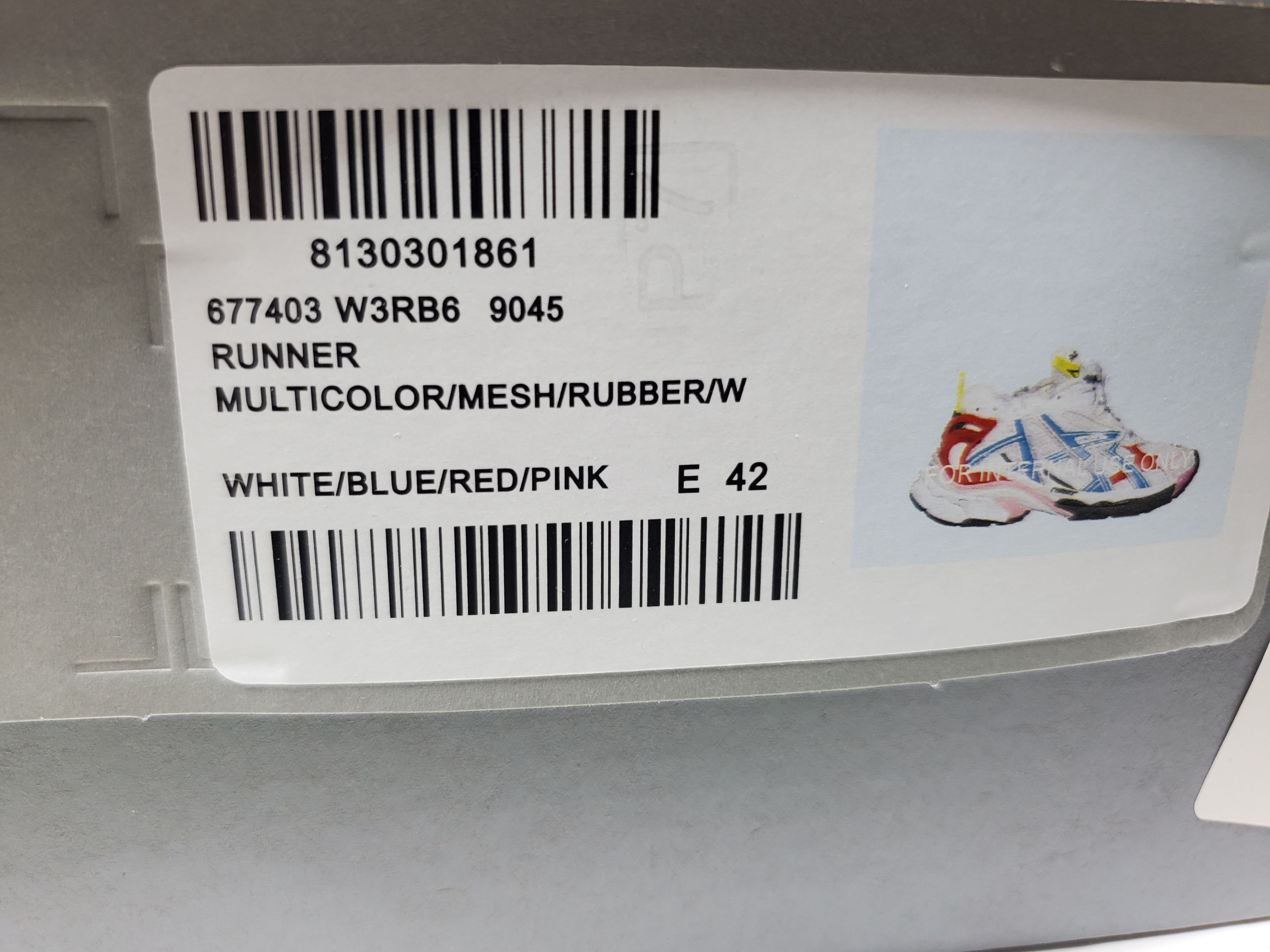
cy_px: 476
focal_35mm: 26
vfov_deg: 53.1
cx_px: 635
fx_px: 954
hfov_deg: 67.3
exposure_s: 1/100
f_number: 1.5
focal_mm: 4.3
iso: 64
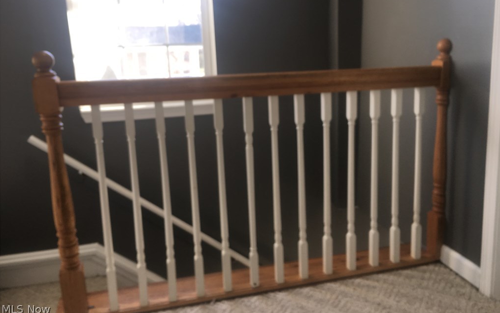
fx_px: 423
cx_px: 251
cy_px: 128
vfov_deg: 40.5
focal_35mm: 31
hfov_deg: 61.2
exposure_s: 1/30
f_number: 2.2
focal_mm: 4.15
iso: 25
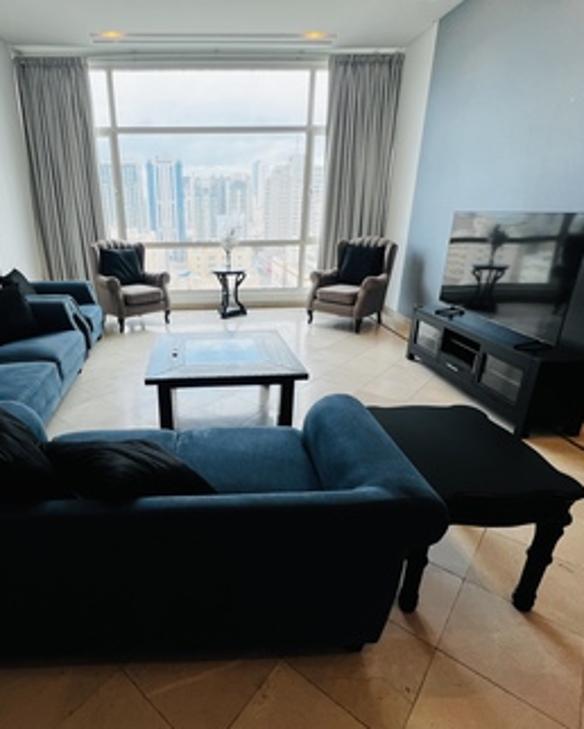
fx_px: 389
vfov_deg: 86.3
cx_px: 216
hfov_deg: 72.5
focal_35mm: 18
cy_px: 366
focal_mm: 1.57
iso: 32
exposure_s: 1/109
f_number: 1.8
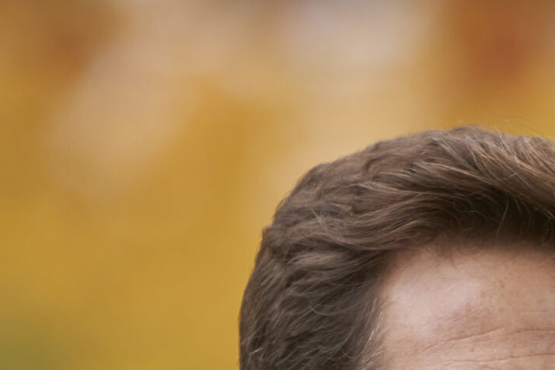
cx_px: 461
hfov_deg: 2.9
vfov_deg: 1.9
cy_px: 605
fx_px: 11119
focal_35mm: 721
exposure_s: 1/400
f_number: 3.2
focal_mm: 200
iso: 800
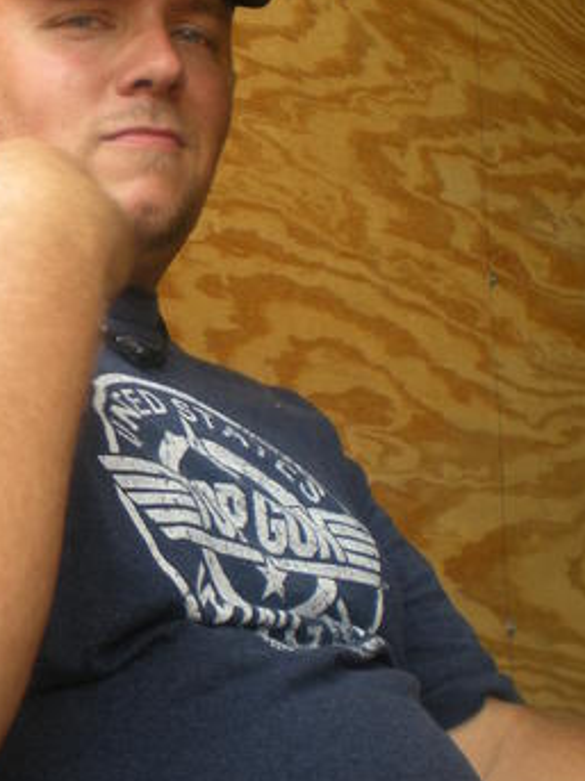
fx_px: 1601
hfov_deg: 20.4
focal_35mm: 71
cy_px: 335
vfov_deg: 27.4
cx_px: 80
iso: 64
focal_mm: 6.3
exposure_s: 1/126
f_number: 3.1
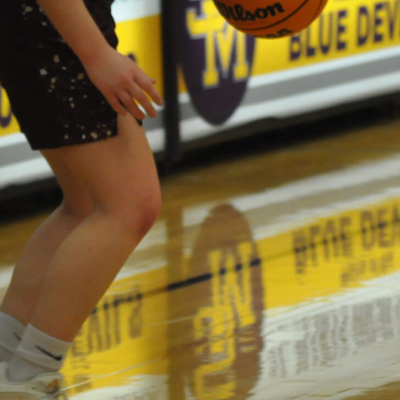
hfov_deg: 3.5
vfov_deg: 3.5
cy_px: -9
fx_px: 6458
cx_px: 387
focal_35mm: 494
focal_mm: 110
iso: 1600
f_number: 4.5
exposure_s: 1/250
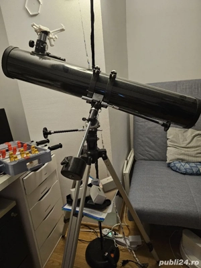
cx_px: 100
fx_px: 178
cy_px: 134
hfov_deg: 58.9
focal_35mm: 23
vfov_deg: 73.9
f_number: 1.7
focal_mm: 6.3
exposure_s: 1/25.1
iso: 640
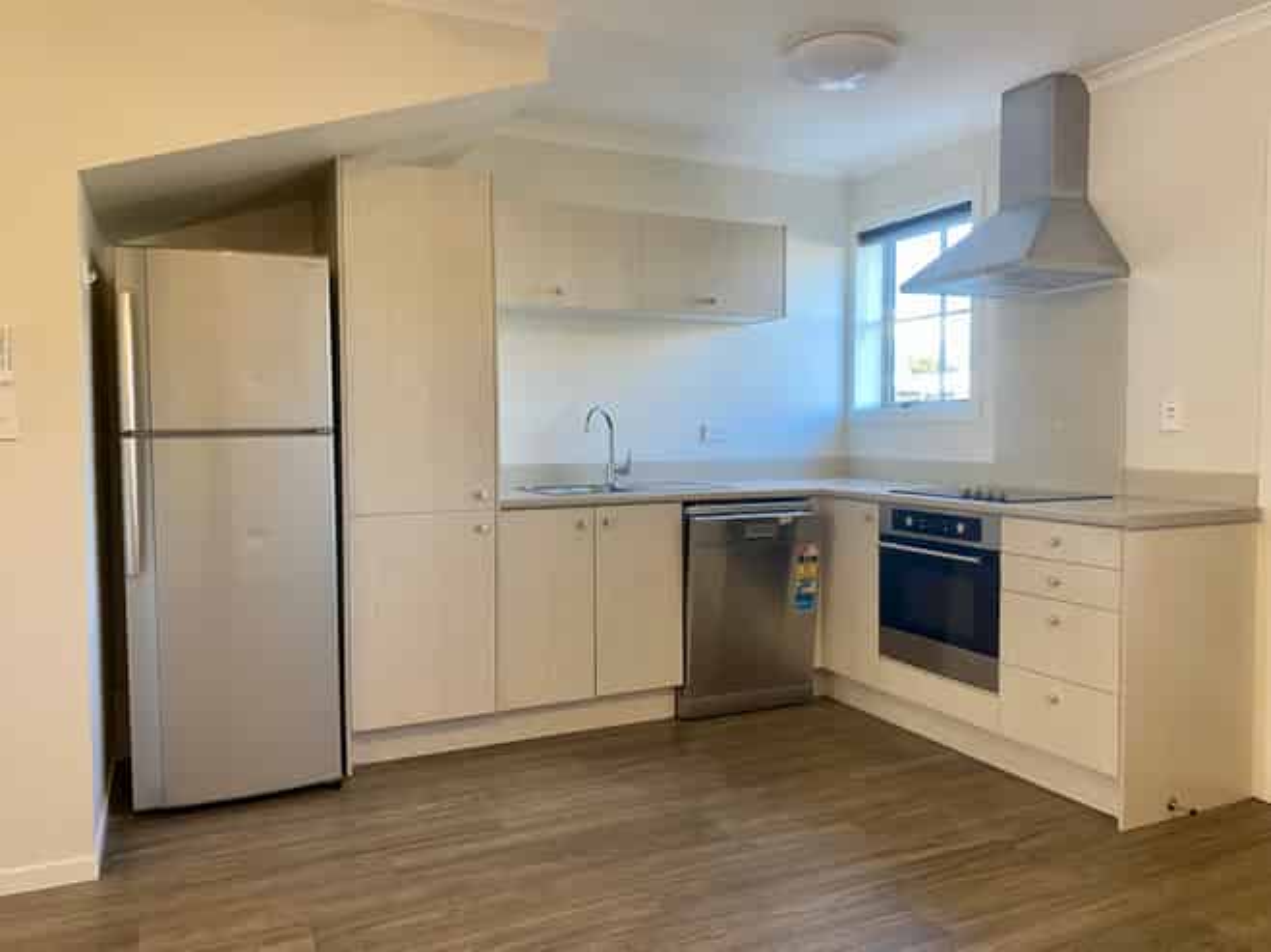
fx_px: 954
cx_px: 636
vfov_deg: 53.0
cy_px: 476
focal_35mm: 26
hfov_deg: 67.3
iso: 80
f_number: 1.8
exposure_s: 1/50
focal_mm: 4.25
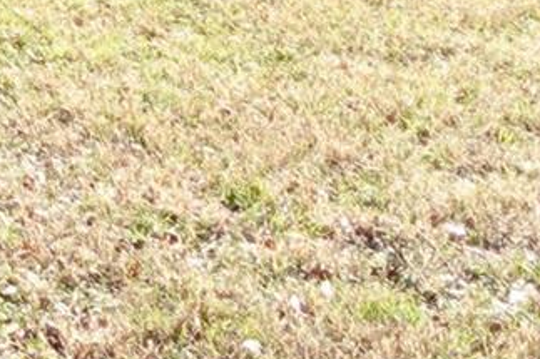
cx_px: -916
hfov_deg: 11.7
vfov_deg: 8.7
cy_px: -749
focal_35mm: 127
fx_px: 1904
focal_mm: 7.6
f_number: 2
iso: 125
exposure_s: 1/1000
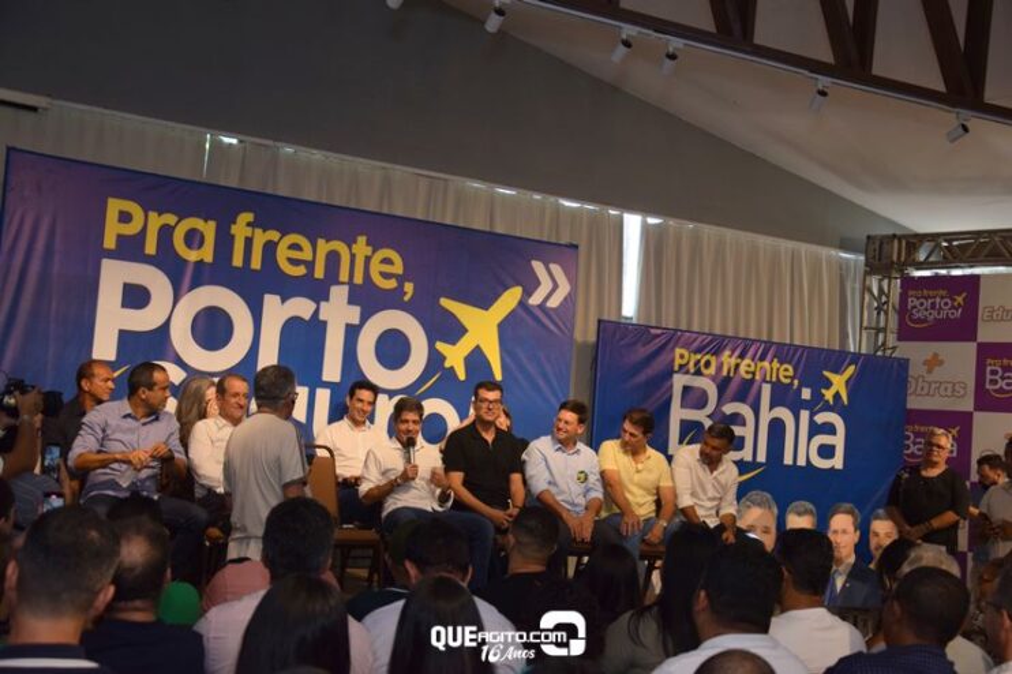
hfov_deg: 37.9
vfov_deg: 25.7
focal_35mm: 52
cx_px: 506
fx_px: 1475
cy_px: 337
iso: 800
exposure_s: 1/80
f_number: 4.5
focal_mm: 35
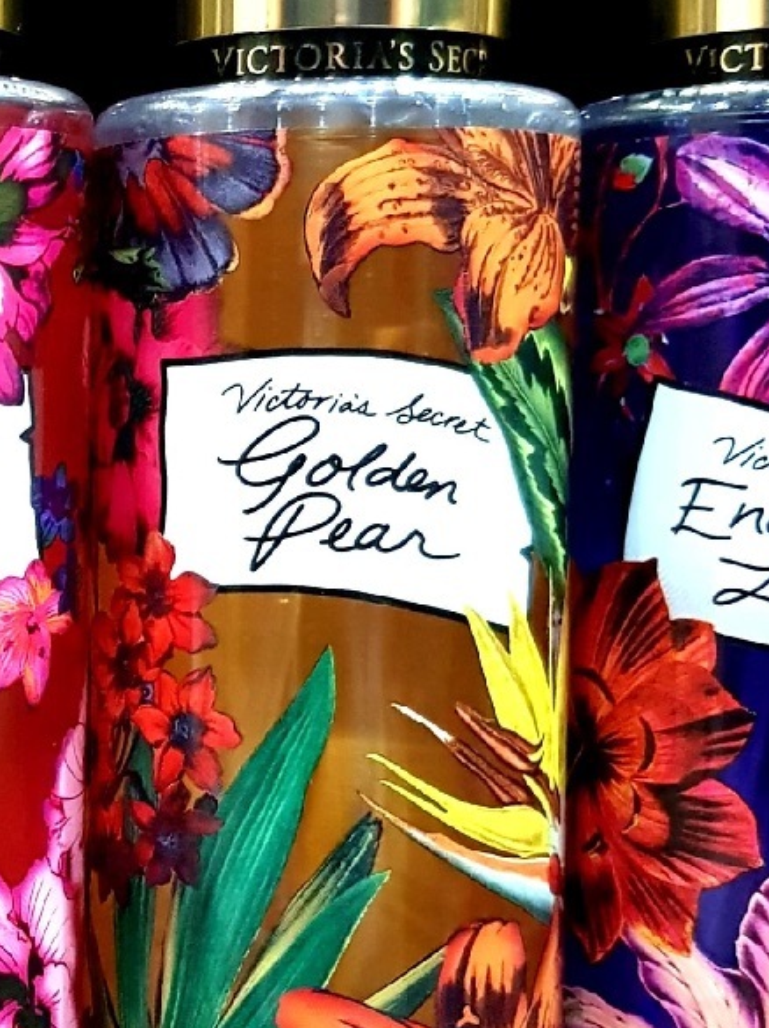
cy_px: 569
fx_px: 1838
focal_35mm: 62
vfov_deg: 31.2
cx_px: -212
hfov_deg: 21.5
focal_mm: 3.46
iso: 1317
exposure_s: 1/14
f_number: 2.2
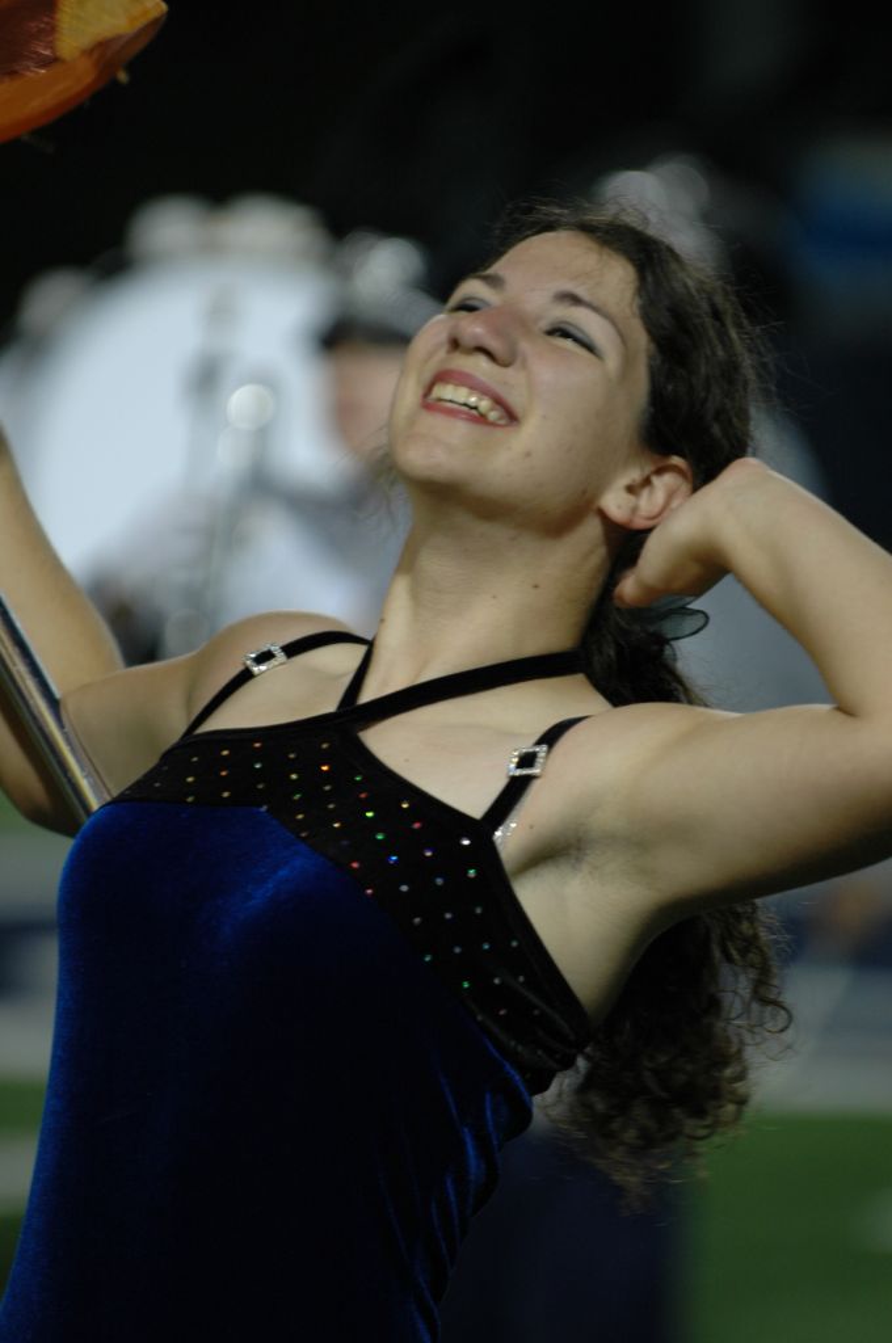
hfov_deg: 4.6
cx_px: 446
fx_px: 11179
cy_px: 672
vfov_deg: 6.9
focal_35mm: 300
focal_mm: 200
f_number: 2.8
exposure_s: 1/60
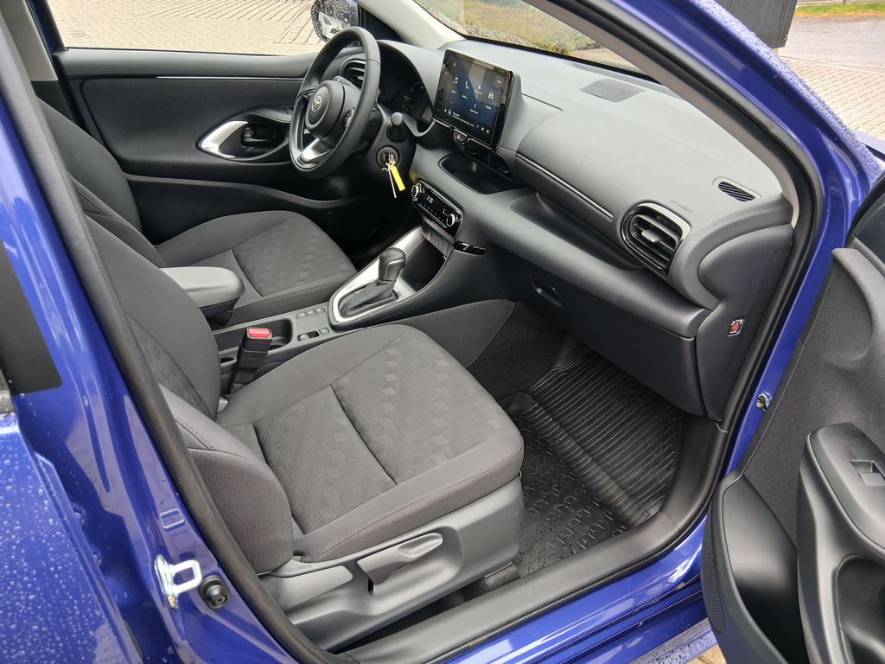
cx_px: 442
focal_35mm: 26
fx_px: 665
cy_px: 332
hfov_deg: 67.3
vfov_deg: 53.1
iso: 64
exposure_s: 1/50
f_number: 1.8
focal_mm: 3.98
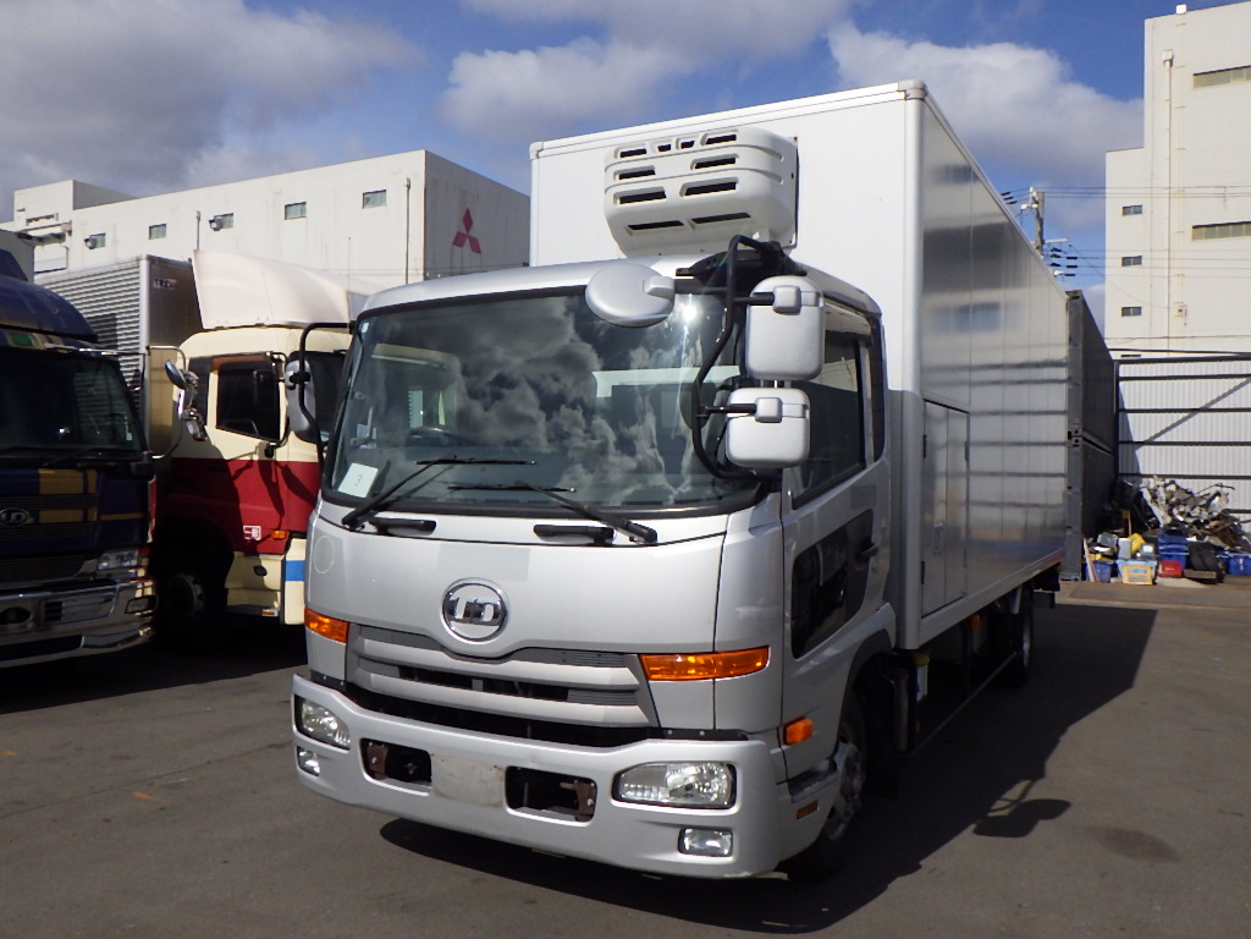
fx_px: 1012
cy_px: 470
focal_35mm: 28
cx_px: 626
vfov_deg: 49.7
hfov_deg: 63.4
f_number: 4.2
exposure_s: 1/4000
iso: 250
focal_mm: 5
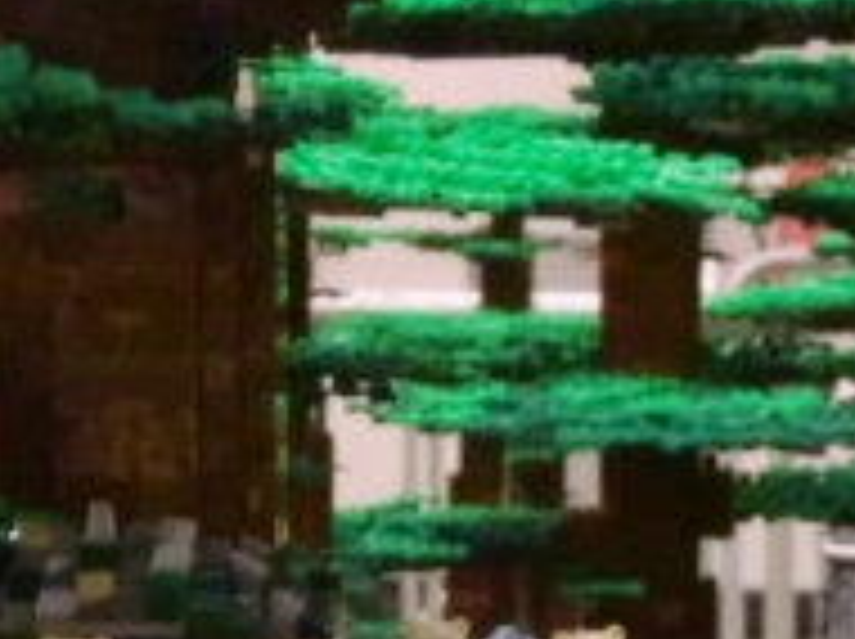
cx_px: 567
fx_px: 6167
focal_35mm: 250
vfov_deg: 5.9
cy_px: 621
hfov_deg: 7.9
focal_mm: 18.9
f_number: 5.9
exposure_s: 1/8
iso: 1600
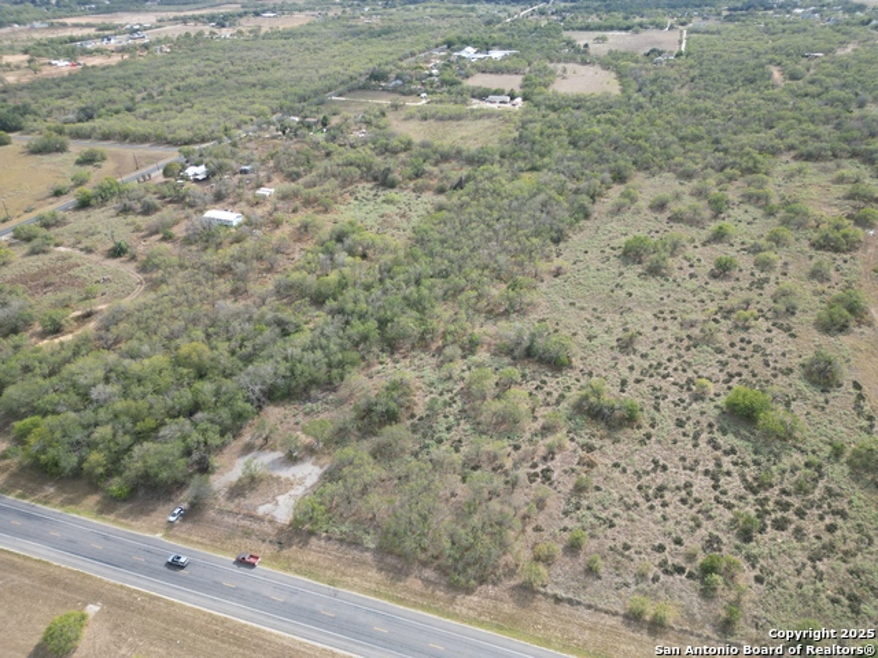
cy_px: 329
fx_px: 609
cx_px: 439
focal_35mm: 24
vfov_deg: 56.8
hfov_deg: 71.6
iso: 110
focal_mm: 6.72
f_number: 1.7
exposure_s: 1/1500
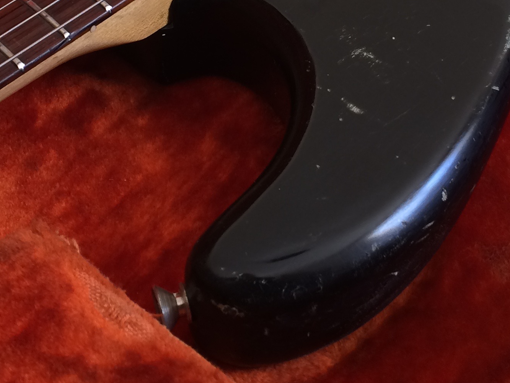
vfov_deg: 19.7
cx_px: 272
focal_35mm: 71
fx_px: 1046
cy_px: -56
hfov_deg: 27.4
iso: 32
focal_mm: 4.15
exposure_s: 1/33
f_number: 2.2
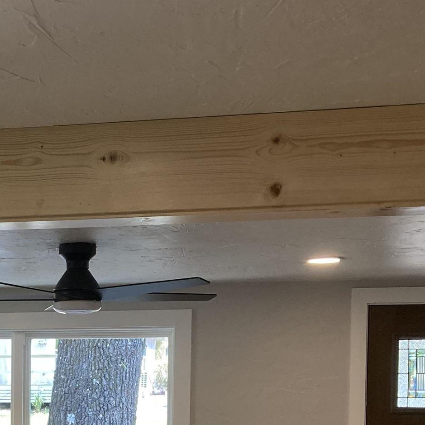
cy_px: 477
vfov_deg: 20.3
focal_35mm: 81
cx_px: -7
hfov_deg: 20.6
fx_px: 1125
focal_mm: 3.99
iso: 80
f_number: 1.8
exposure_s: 1/120
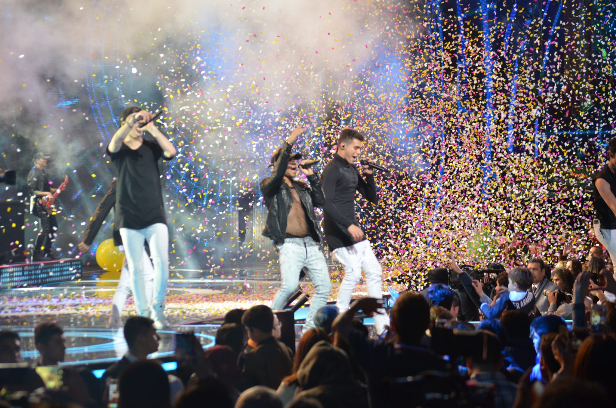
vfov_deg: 11.1
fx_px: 2100
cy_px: 204
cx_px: 308
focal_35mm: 123
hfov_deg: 16.7
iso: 800
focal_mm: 82
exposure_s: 1/125
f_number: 4.2
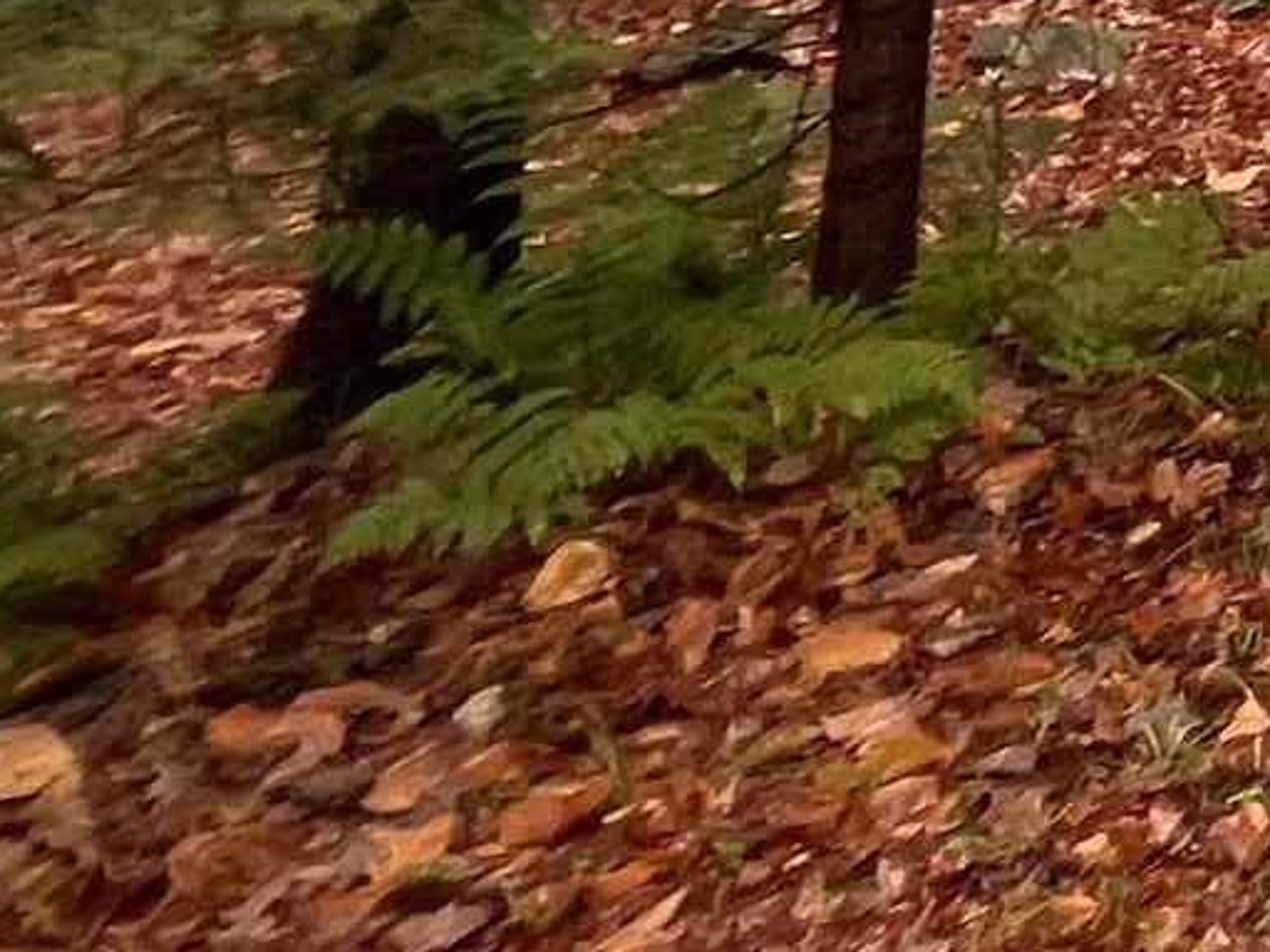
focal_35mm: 78
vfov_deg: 14.4
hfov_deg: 12.3
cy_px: -1140
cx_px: 3624
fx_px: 2862
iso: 50
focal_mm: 1.57
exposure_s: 1/99
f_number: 1.8
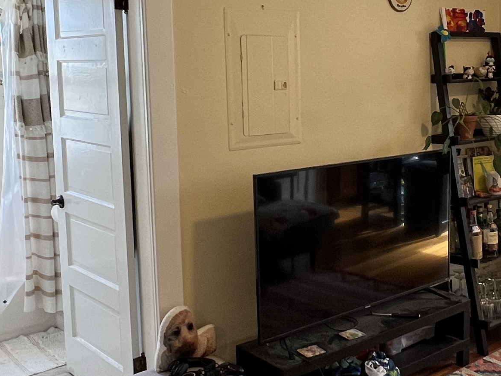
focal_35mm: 45
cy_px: 155
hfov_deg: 40.6
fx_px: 651
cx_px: 390
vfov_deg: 32.1
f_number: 1.8
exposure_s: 1/120
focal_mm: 1.57
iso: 160
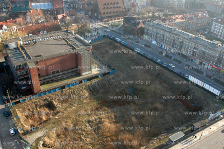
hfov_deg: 62.0
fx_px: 187
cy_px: 74
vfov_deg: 43.5
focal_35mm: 30
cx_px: 112
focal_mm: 20
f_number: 8
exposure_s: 1/125
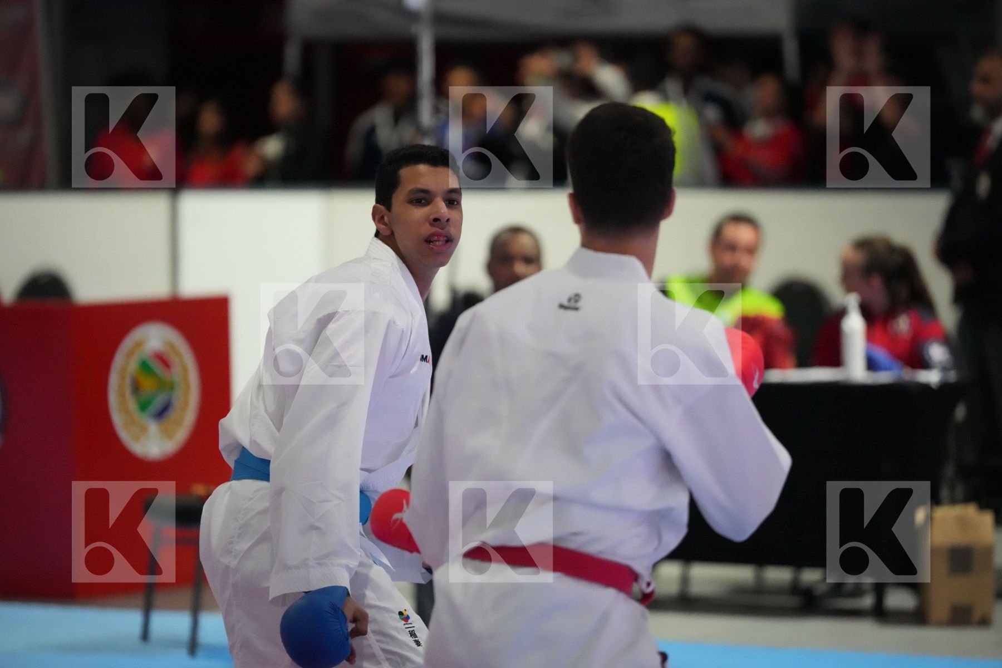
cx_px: 501
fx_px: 5010
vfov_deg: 7.6
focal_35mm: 180
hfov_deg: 11.4
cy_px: 334
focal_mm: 180
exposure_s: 1/800
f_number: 2.8
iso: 12800
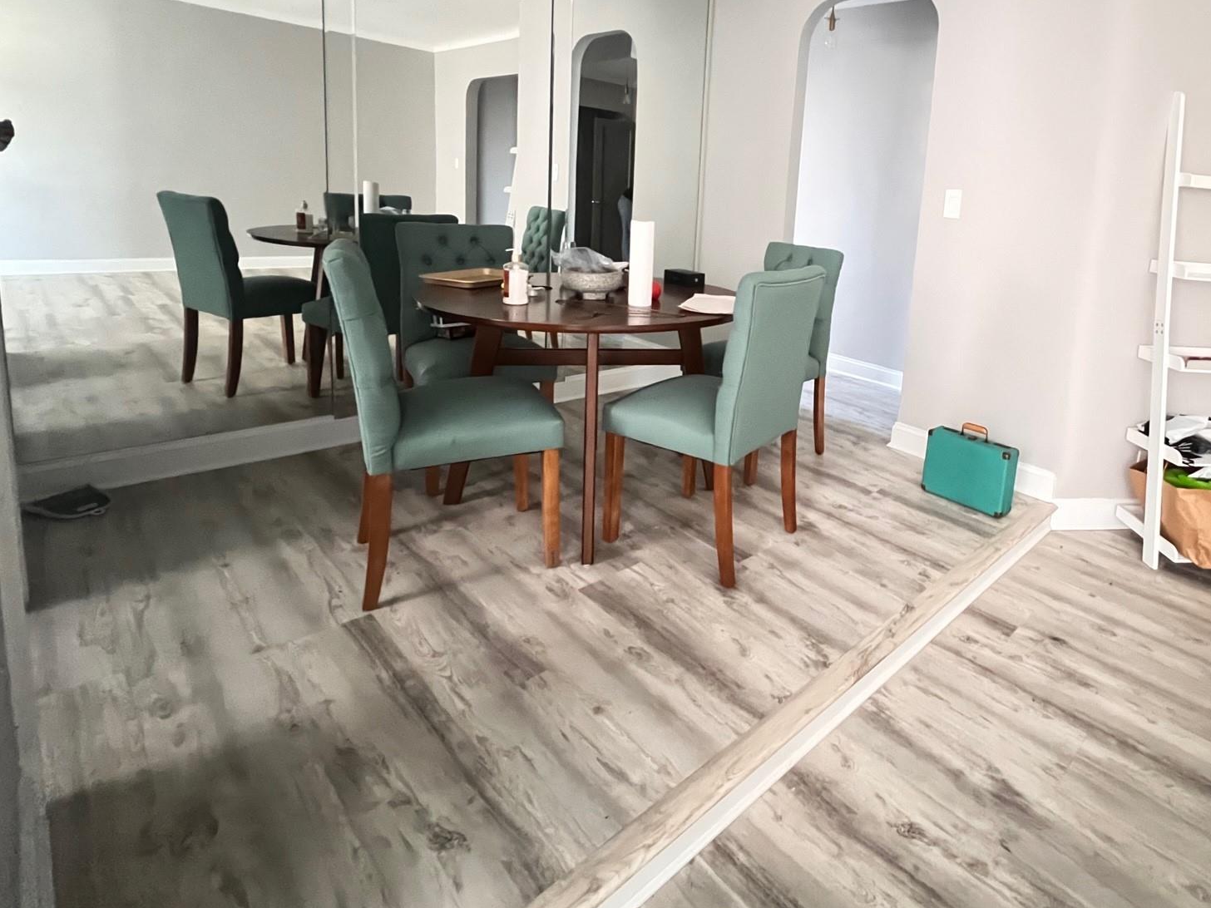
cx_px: 824
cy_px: 307
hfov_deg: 84.2
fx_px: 630
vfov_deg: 69.7
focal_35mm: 18
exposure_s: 1/27
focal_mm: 1.57
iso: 2000
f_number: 1.8
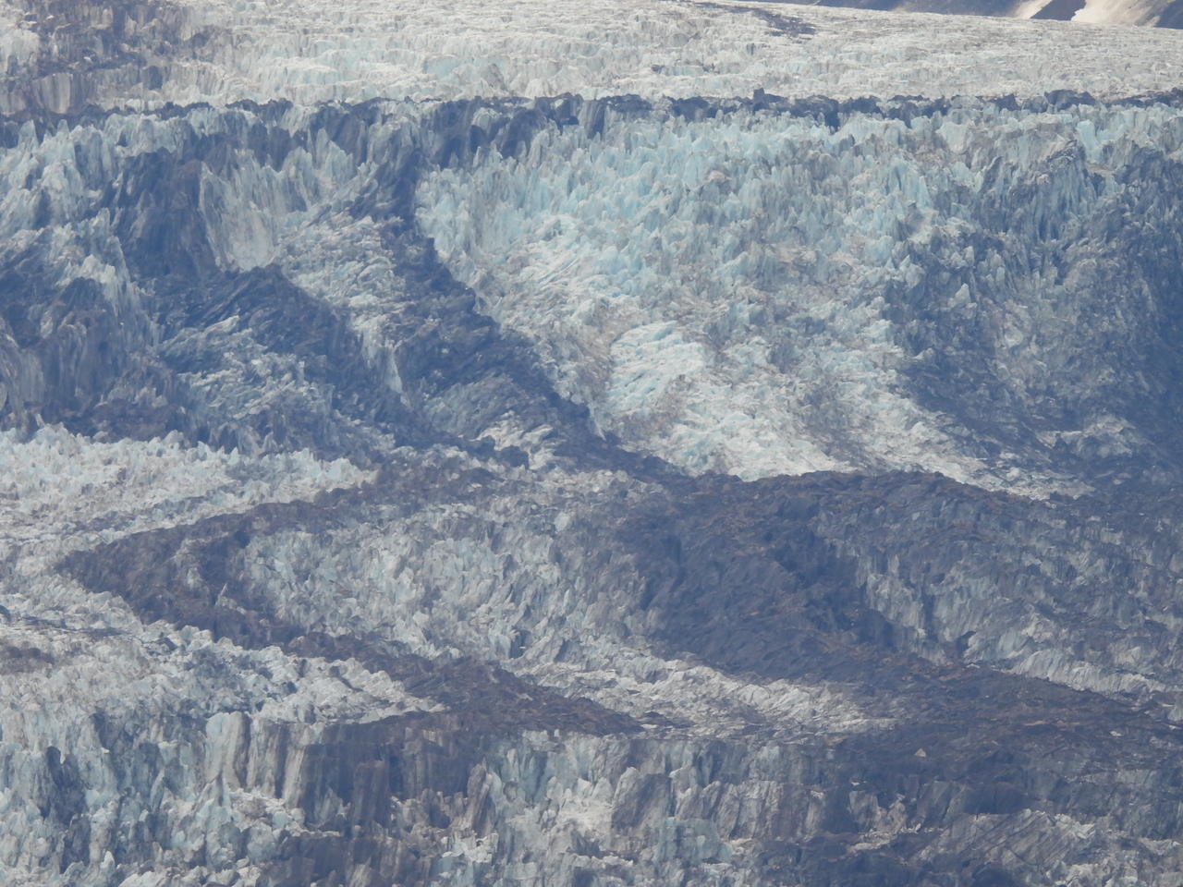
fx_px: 32466
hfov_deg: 2.1
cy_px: 444
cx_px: 592
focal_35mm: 950
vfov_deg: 1.6
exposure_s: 1/500
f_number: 5.6
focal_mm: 170
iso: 250
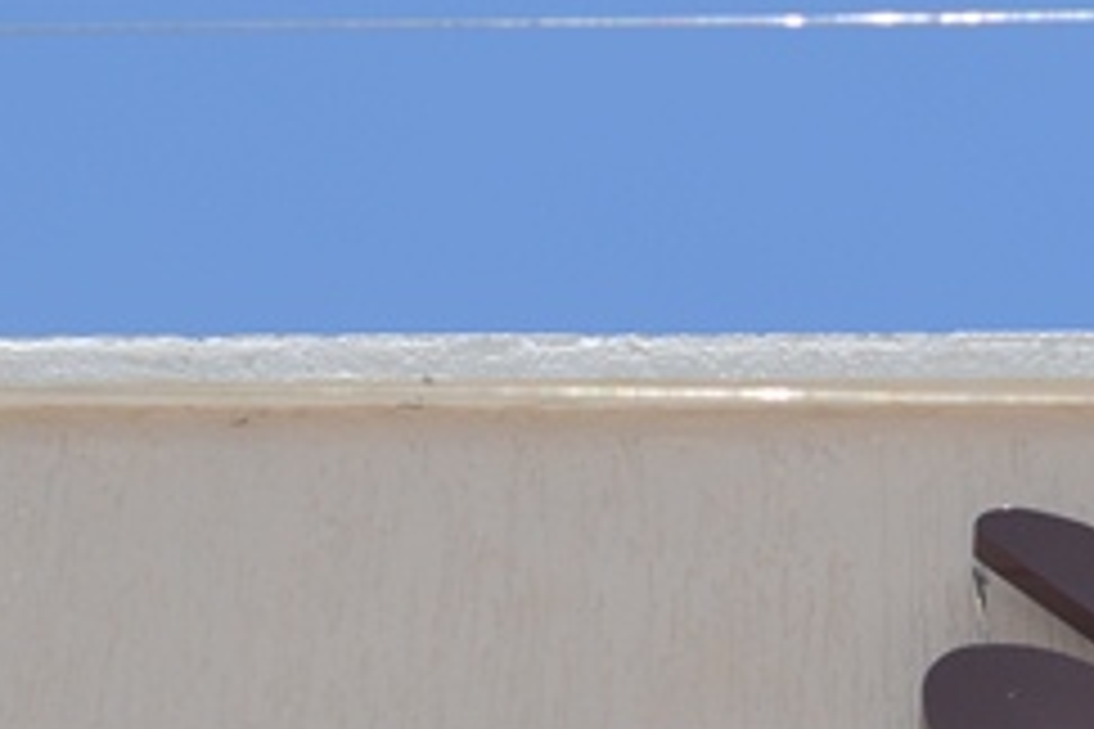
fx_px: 6604
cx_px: 828
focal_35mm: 217
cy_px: 952
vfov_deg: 6.3
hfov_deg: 9.5
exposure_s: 1/250
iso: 100
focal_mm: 55
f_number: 8
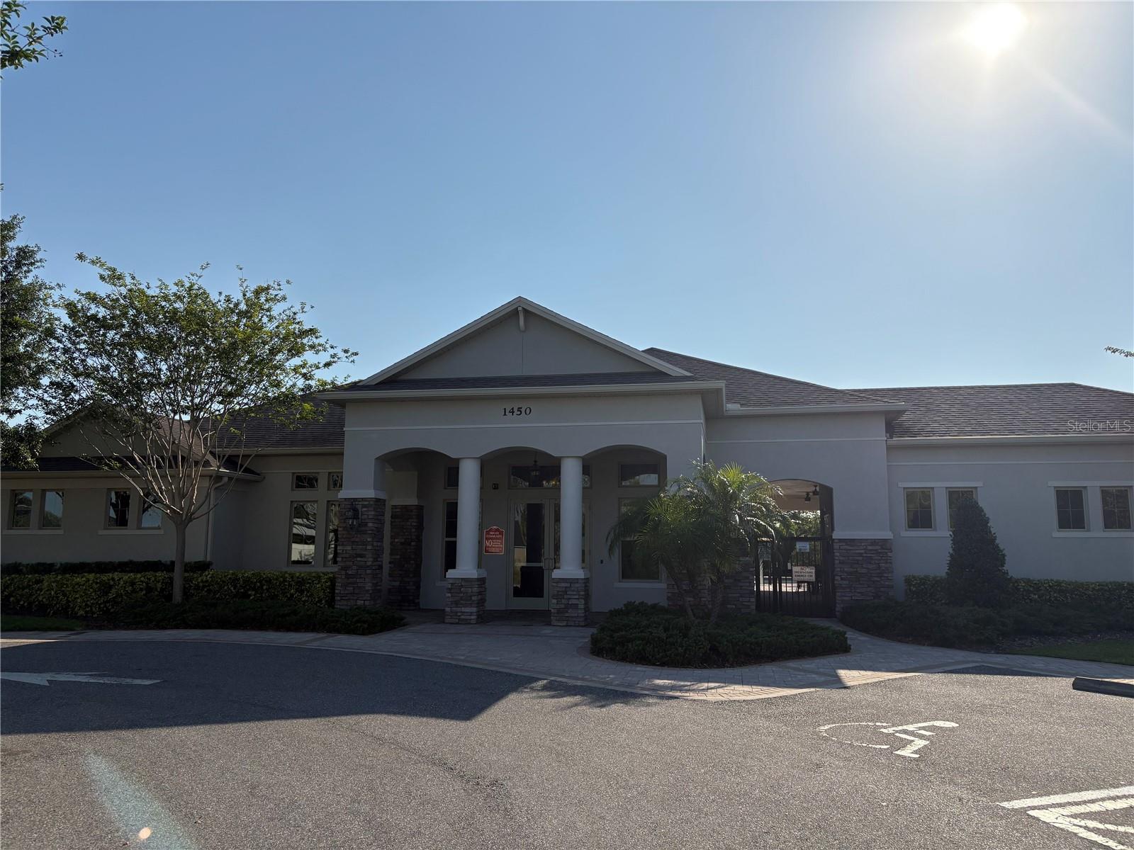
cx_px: 567
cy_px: 425
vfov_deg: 53.1
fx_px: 852
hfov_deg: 67.3
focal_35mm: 26
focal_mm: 5.96
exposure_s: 1/8850
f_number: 1.6
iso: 50
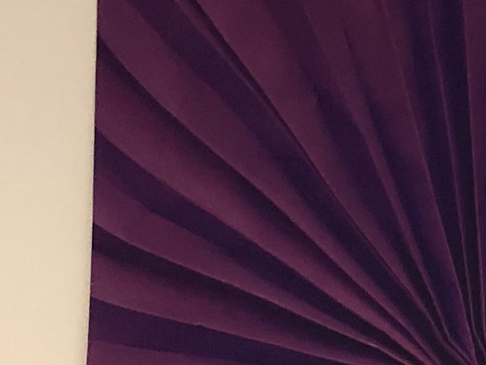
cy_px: 281
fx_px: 2500
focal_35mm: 178
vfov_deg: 8.3
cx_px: 1541
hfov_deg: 8.8
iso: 40
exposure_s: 1/24
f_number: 1.8
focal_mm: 3.99
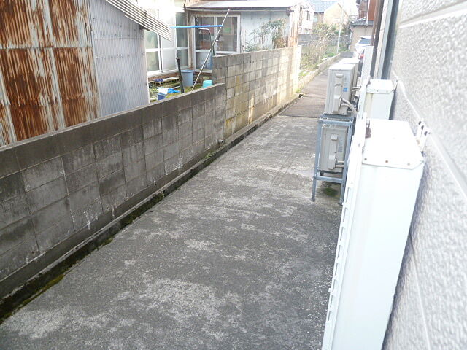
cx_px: 234
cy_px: 175
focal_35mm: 25
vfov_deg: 54.9
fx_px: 337
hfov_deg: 69.4
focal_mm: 4.1
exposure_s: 1/30
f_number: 3.3
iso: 100
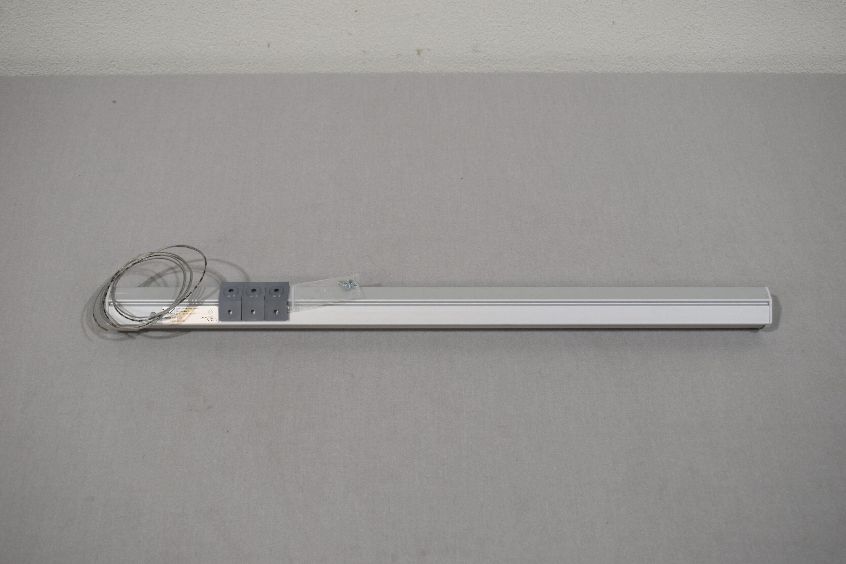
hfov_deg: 45.0
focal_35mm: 44
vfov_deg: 30.9
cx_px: 423
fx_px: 1022
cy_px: 282
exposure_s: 1/125
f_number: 5.6
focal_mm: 29
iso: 360
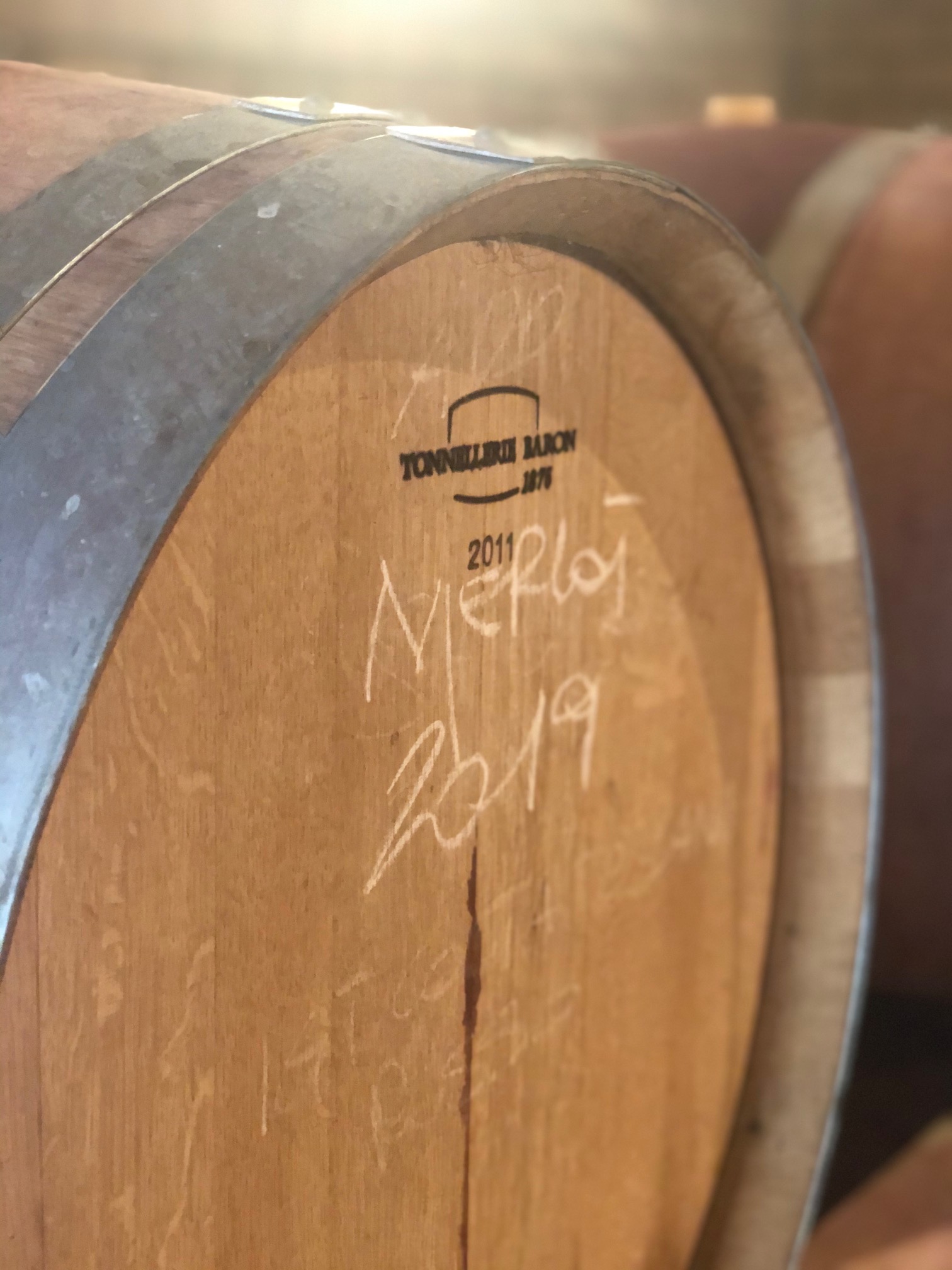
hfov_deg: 28.0
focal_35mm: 52
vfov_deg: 36.8
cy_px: 635
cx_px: 476
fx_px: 1907
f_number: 2.4
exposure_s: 1/8
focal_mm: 6
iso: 200
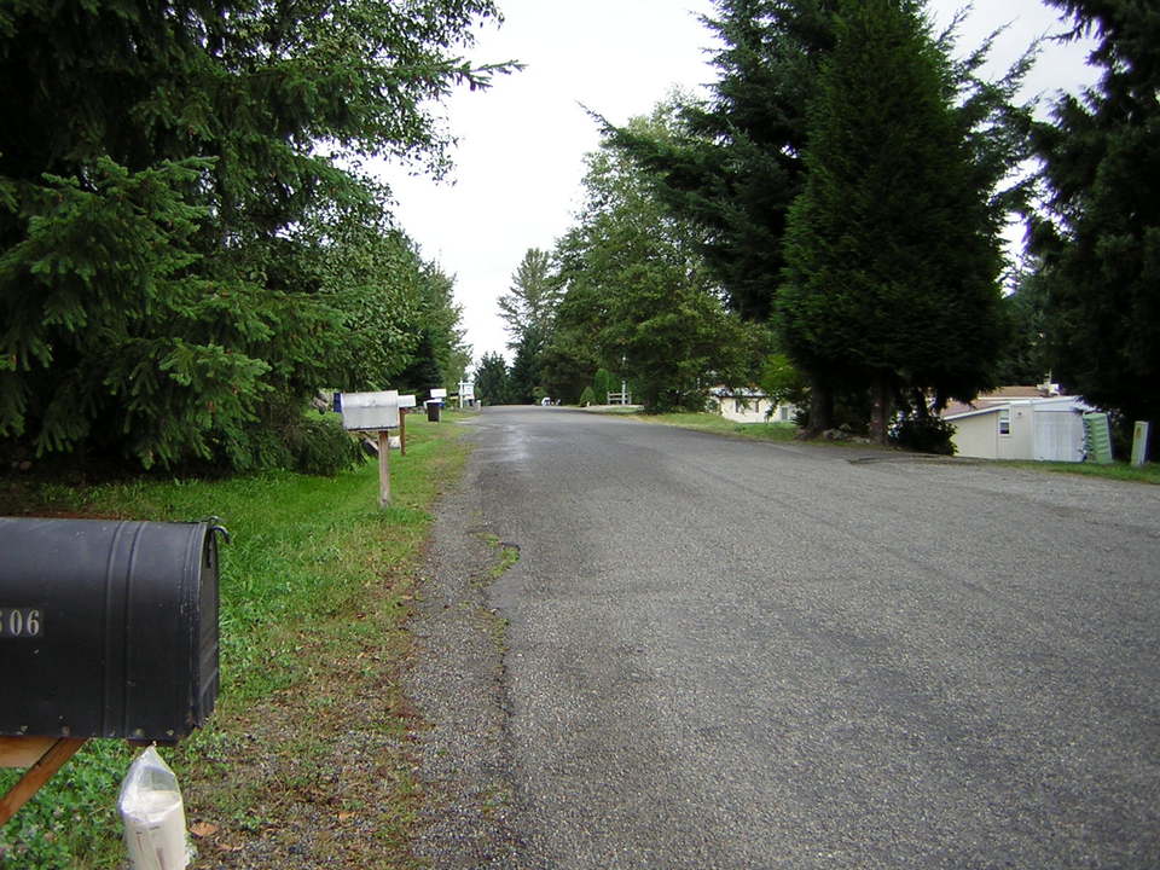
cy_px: 435
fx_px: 1206
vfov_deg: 39.7
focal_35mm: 36
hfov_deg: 51.4
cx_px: 580
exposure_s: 1/167
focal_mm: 4.7
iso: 50
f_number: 2.6
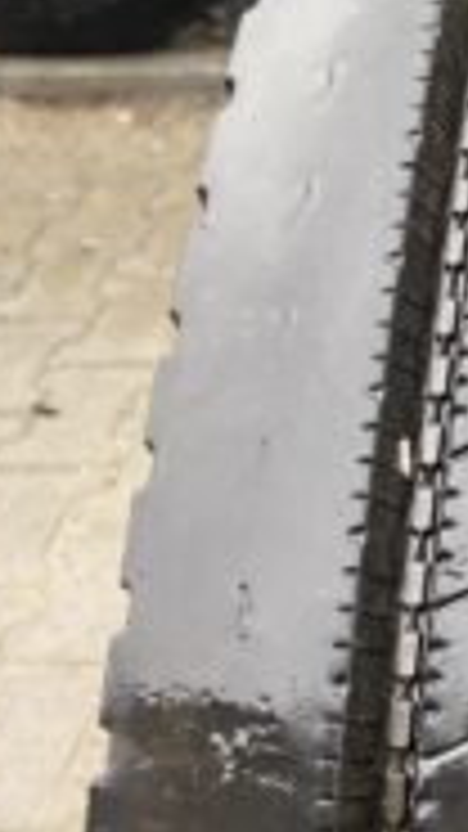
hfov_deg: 16.2
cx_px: 760
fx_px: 1457
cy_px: 344
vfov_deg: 31.8
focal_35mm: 66
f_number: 1.8
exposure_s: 1/122
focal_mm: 4.25
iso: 50
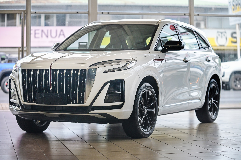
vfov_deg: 6.9
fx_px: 1339
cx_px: 120
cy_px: 80
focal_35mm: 200
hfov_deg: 10.3
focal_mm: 200
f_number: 3.5
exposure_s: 1/1600
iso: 1250
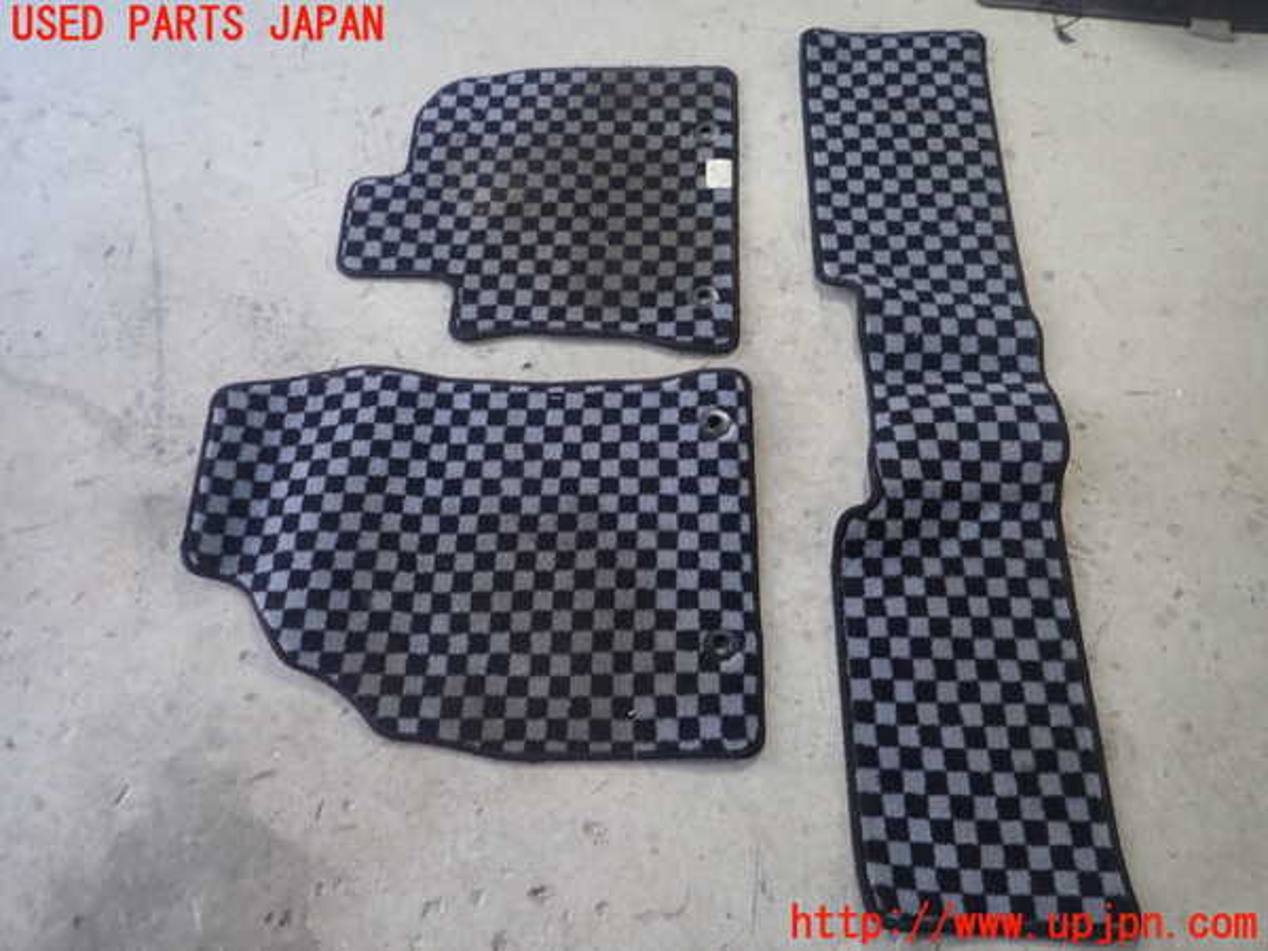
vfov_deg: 54.9
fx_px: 916
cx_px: 634
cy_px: 476
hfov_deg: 69.4
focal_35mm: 25
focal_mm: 4.5
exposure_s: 1/60
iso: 160
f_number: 2
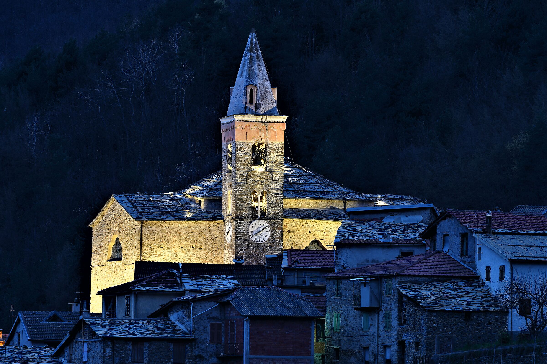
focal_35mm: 600
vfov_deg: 2.3
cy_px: 182
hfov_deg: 3.4
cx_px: 274
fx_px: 9116
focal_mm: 600
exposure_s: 10
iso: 80
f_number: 14
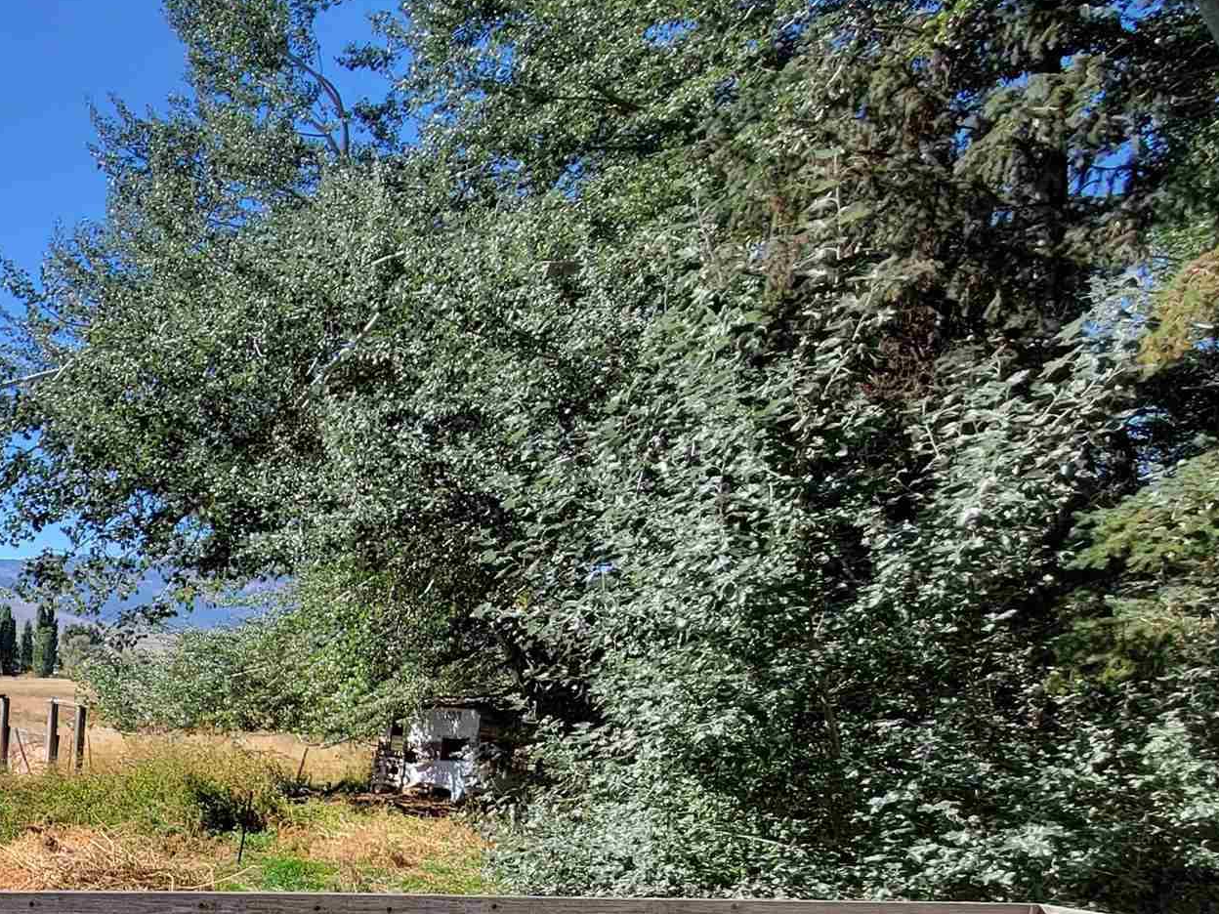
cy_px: 852
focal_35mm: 32
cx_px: -238
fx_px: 1127
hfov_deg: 40.3
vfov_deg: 40.2
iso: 50
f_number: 2.2
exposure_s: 1/932
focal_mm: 2.2
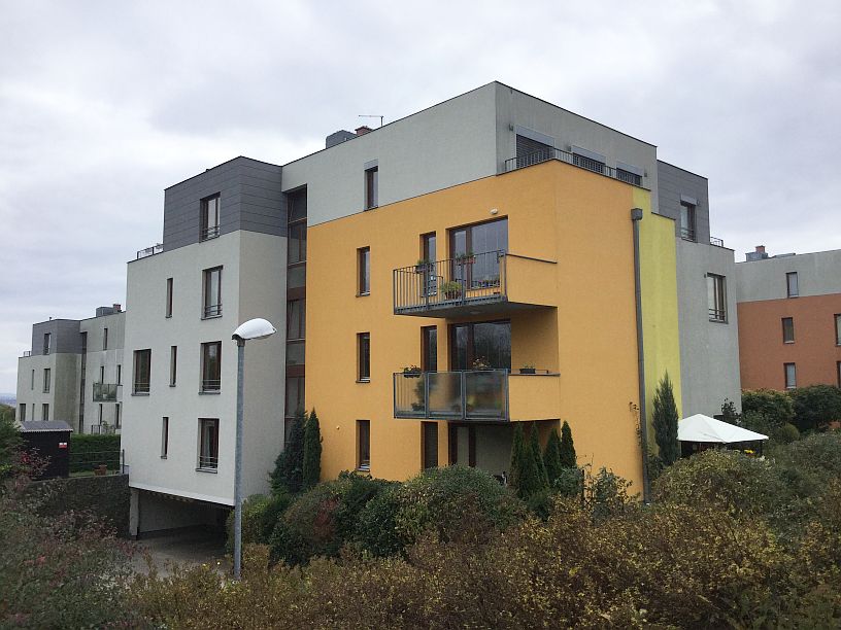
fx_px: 753
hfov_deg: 58.4
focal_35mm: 31
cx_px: 420
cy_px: 315
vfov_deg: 45.4
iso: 25
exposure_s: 1/702
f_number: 2.4
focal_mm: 3.3
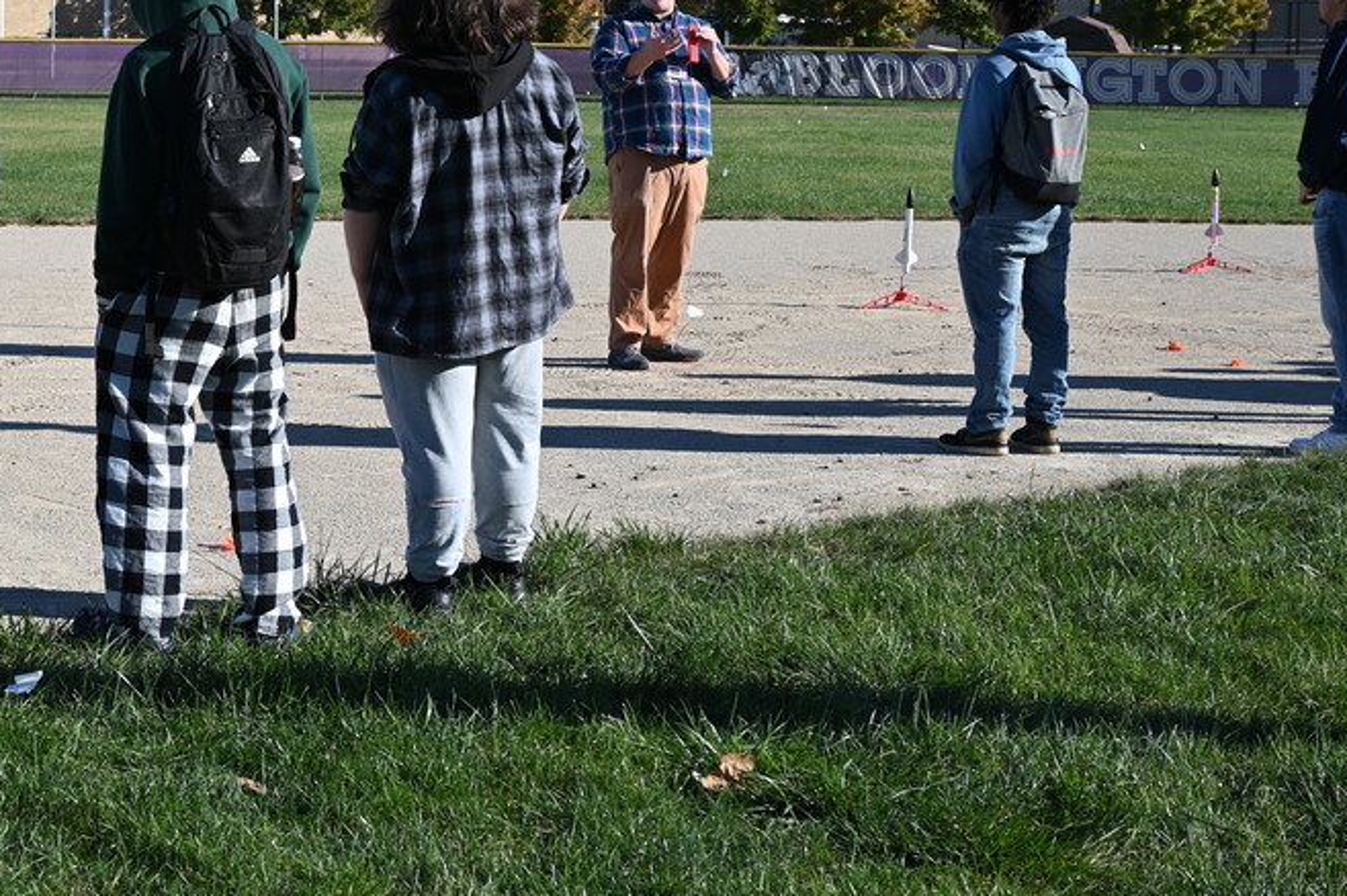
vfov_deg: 19.3
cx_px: 315
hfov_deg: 28.4
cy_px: 230
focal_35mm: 70
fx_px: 2618
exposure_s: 1/400
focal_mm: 45
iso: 100
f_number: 7.1
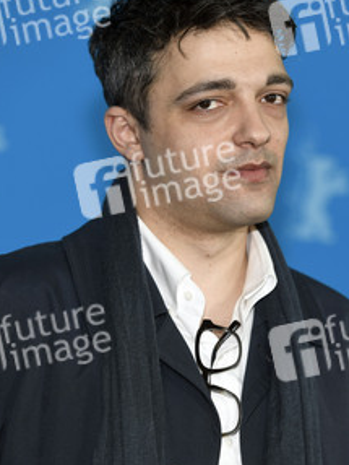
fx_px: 2792
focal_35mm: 208
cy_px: 262
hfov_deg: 7.2
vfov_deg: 9.5
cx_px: 205
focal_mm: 155
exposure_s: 1/400
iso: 800
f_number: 4
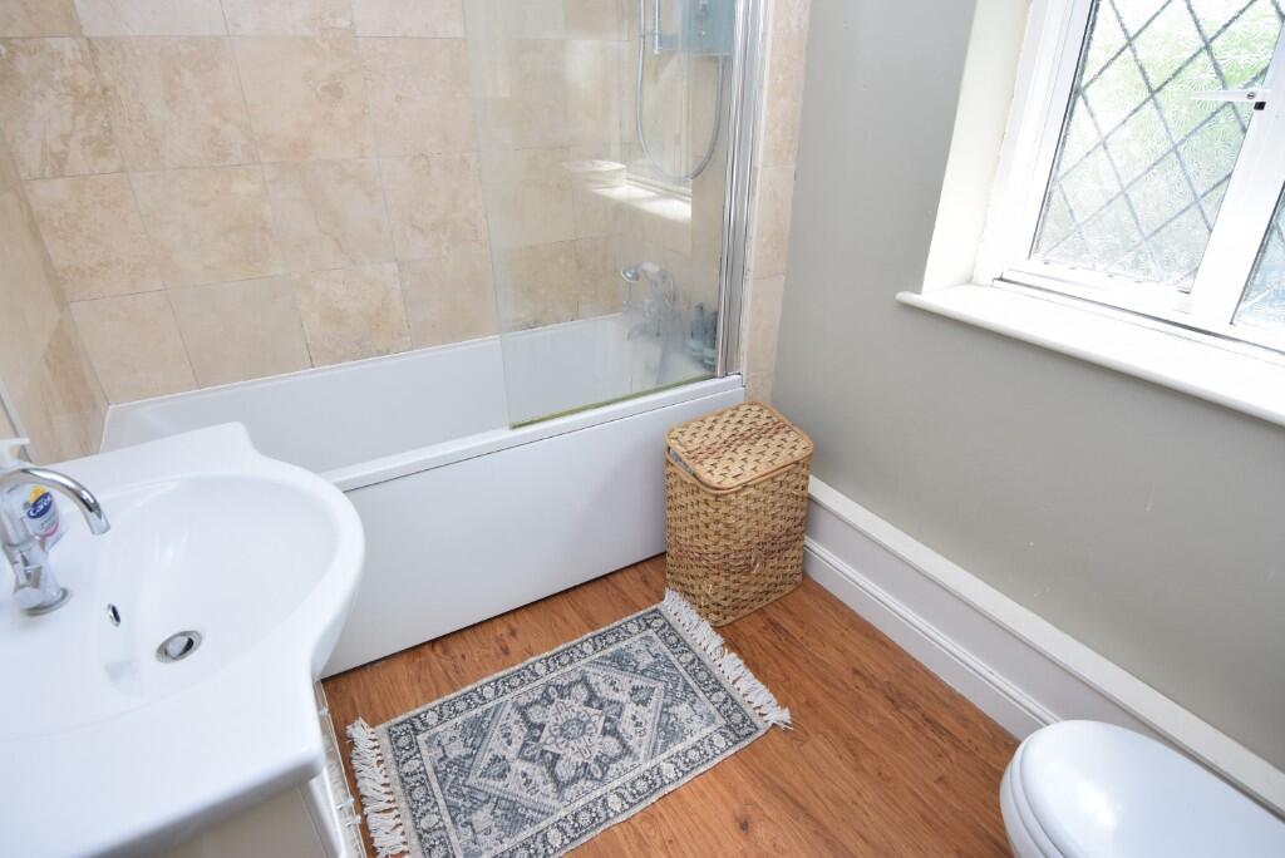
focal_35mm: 18
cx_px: 642
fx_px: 643
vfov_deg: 67.5
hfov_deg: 90.0
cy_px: 429
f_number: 5.6
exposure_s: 1/125
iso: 400
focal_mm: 12
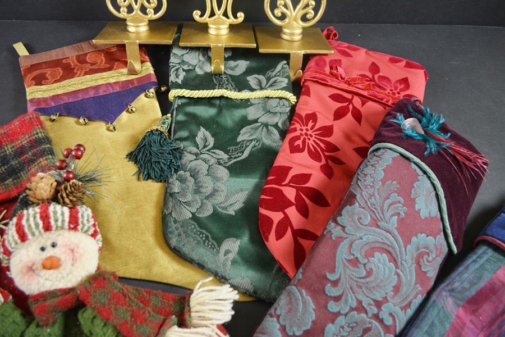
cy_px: 168
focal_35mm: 27
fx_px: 379
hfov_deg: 67.4
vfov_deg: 47.9
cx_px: 252
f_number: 3.5
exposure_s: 1/50
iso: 800
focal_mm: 18
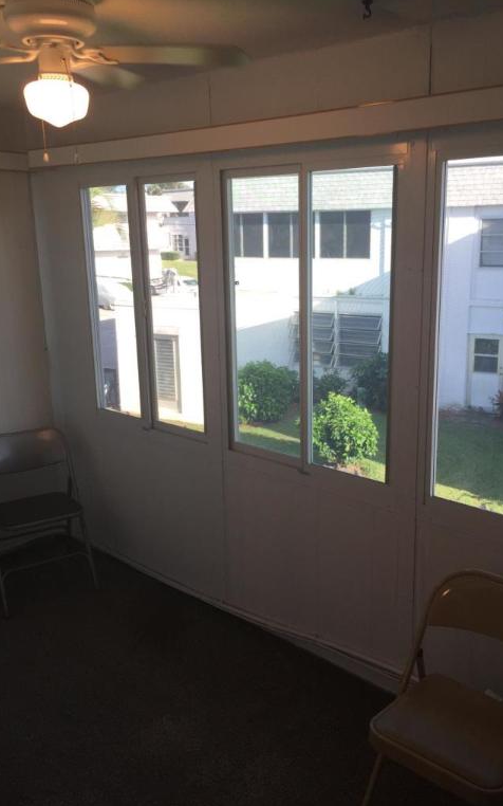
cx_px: 297
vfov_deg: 61.2
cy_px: 403
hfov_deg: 40.4
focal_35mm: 31
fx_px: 680
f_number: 2.2
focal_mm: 4.15
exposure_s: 1/120
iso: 50
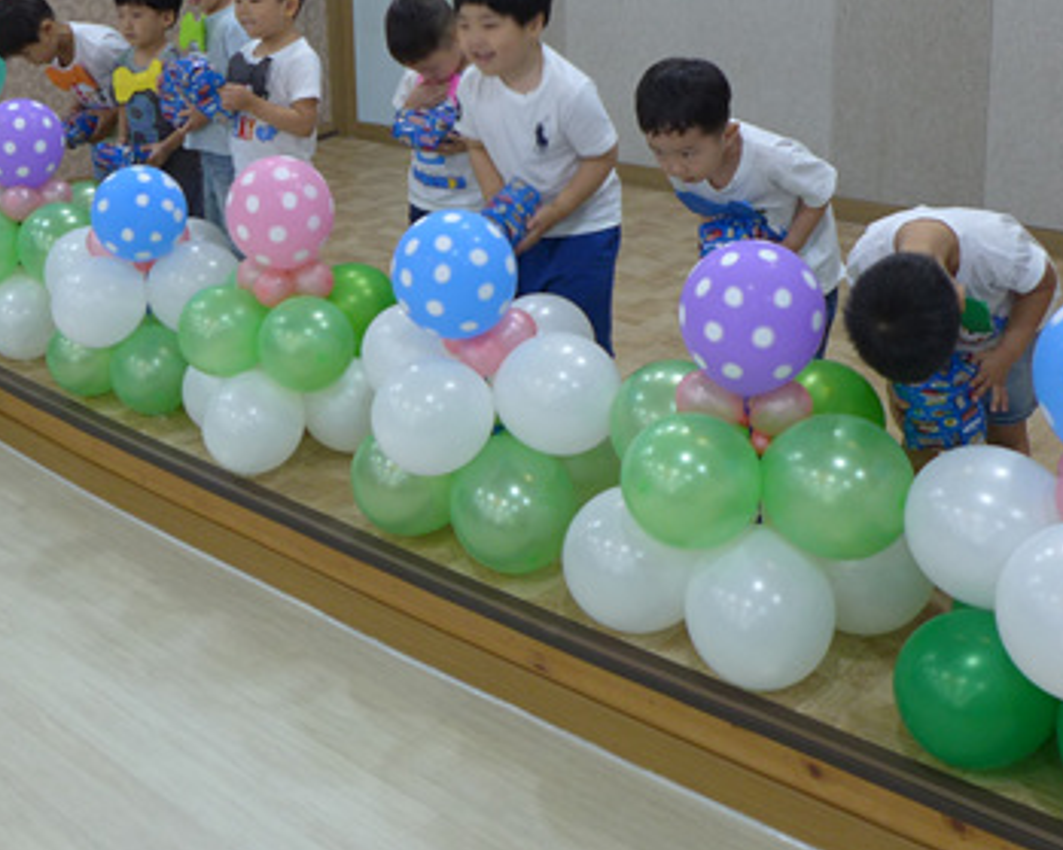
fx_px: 1352
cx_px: 475
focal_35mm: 43
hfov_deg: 42.9
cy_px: 143
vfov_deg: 33.6
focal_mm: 4.7
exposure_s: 1/160
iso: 160
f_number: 1.4
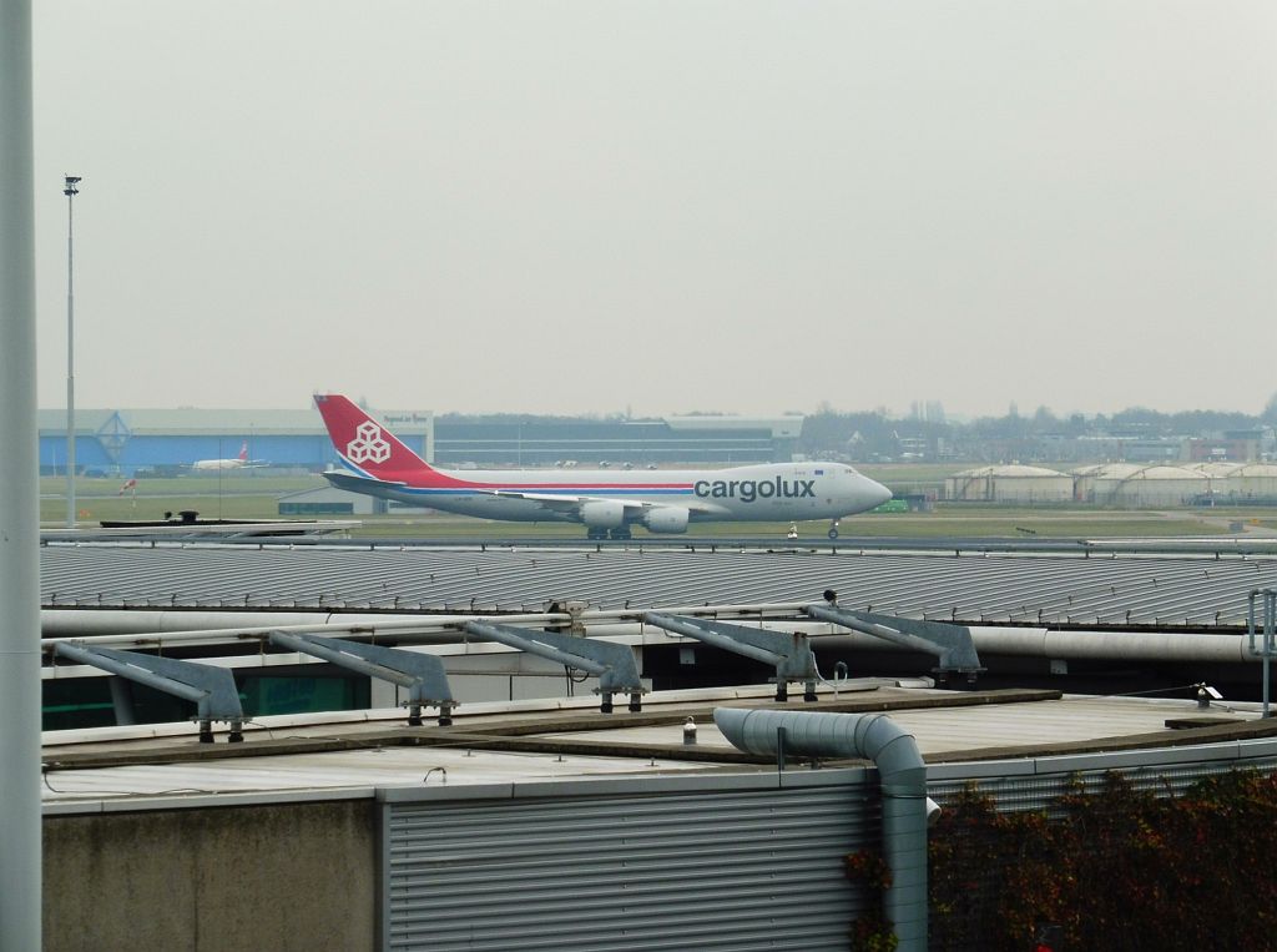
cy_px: 476
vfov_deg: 7.9
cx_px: 638
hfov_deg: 10.6
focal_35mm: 187
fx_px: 6882
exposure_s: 1/125
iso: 100
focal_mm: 33.3
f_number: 7.1
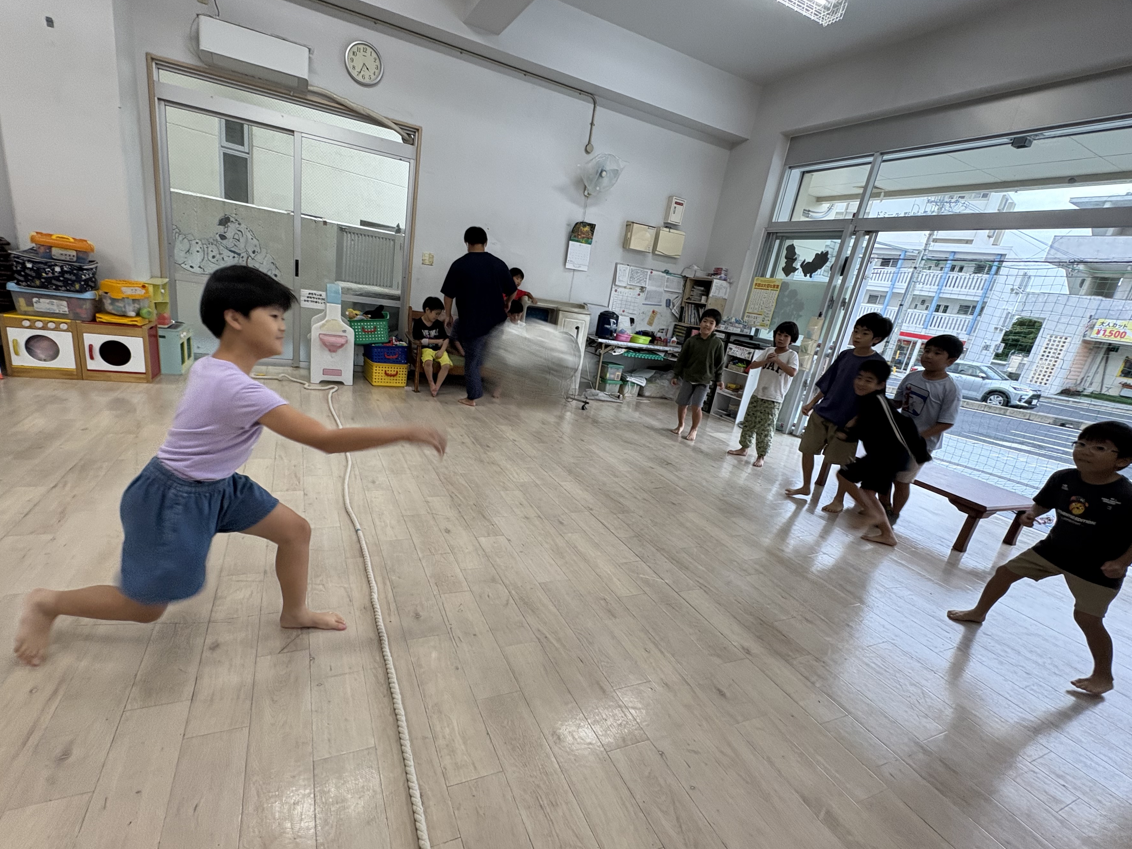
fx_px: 523
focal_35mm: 16
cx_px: 537
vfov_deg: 78.1
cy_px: 445
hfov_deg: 94.4
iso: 200
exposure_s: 1/120
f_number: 2.2
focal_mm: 2.22
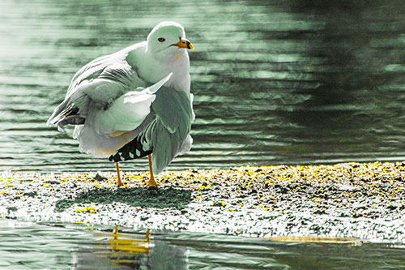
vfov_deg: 1.1
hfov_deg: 1.7
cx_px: 202
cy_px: 135
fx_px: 13495
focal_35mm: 1200
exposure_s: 1/2500
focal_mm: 1200
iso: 1600
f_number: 13
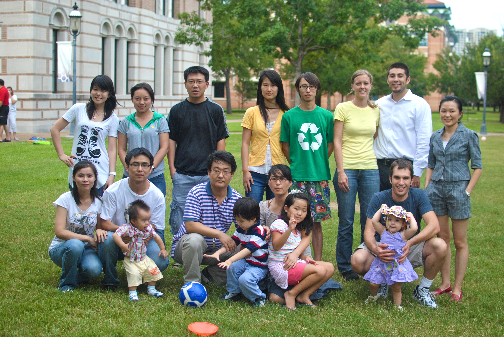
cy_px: 168
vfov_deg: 25.8
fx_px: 736
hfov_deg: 37.8
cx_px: 252
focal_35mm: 52
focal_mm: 35
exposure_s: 1/1600
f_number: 2.2
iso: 400
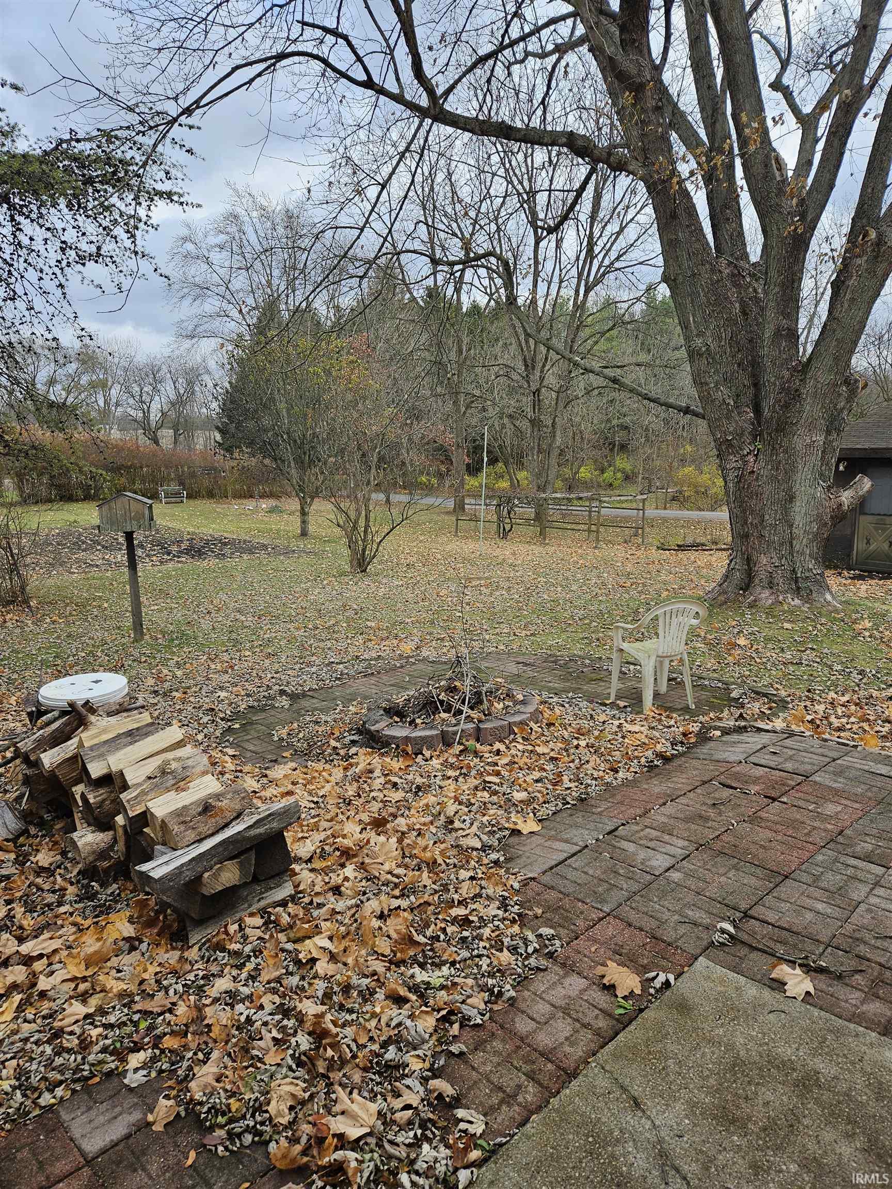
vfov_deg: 73.9
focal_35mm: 23
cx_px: 446
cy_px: 594
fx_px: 790
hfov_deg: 58.9
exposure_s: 1/259
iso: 25
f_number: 1.8
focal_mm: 5.4
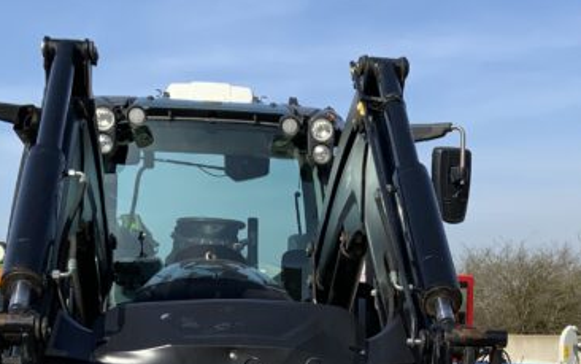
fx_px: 1362
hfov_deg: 24.0
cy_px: 401
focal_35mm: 86
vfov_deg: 14.8
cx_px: 349
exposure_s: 1/1848
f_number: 1.8
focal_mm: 3
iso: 16
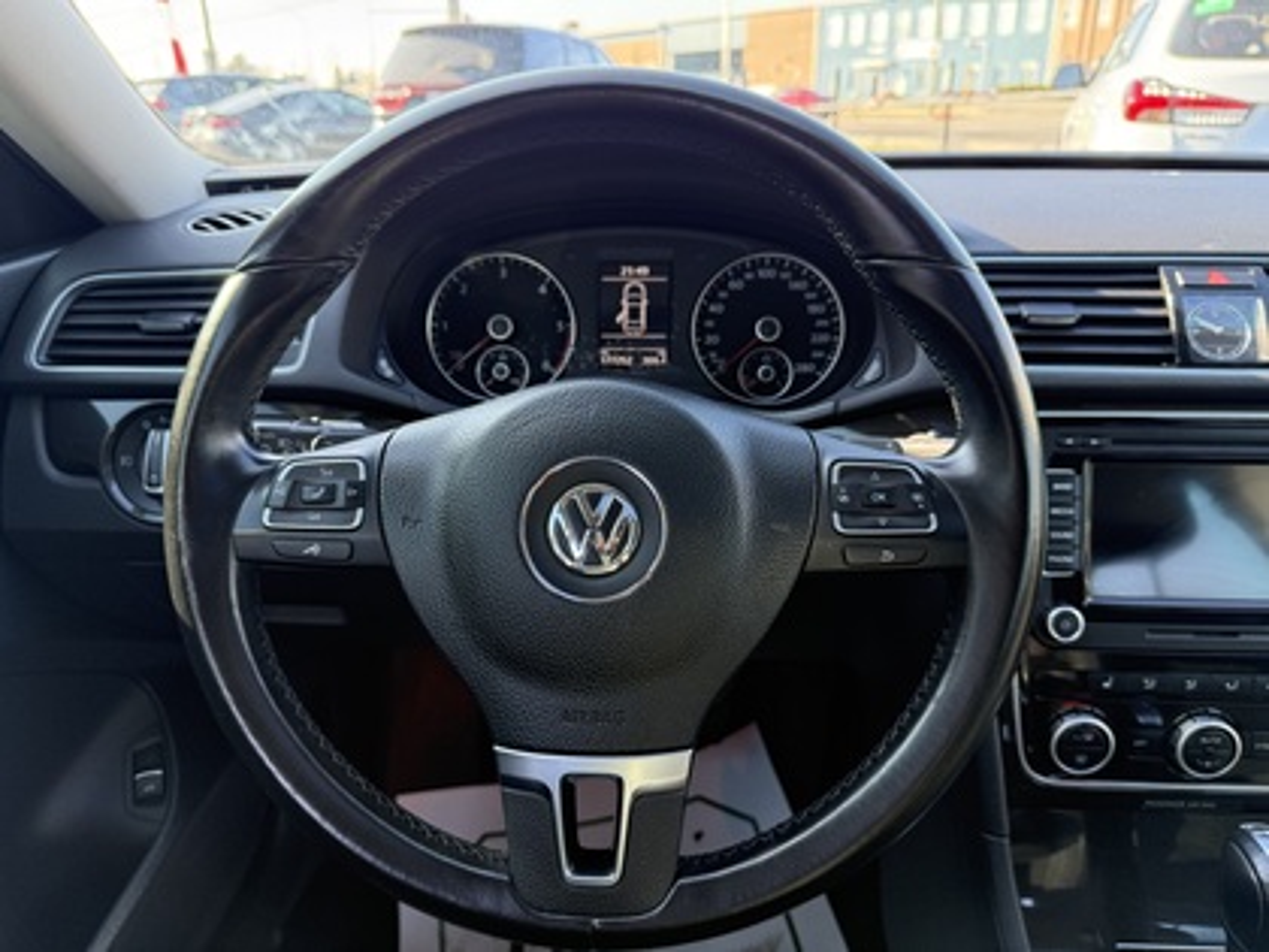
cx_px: 634
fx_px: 880
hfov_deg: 71.6
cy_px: 476
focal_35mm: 24
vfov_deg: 56.8
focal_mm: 6.76
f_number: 1.78
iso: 200
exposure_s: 1/141
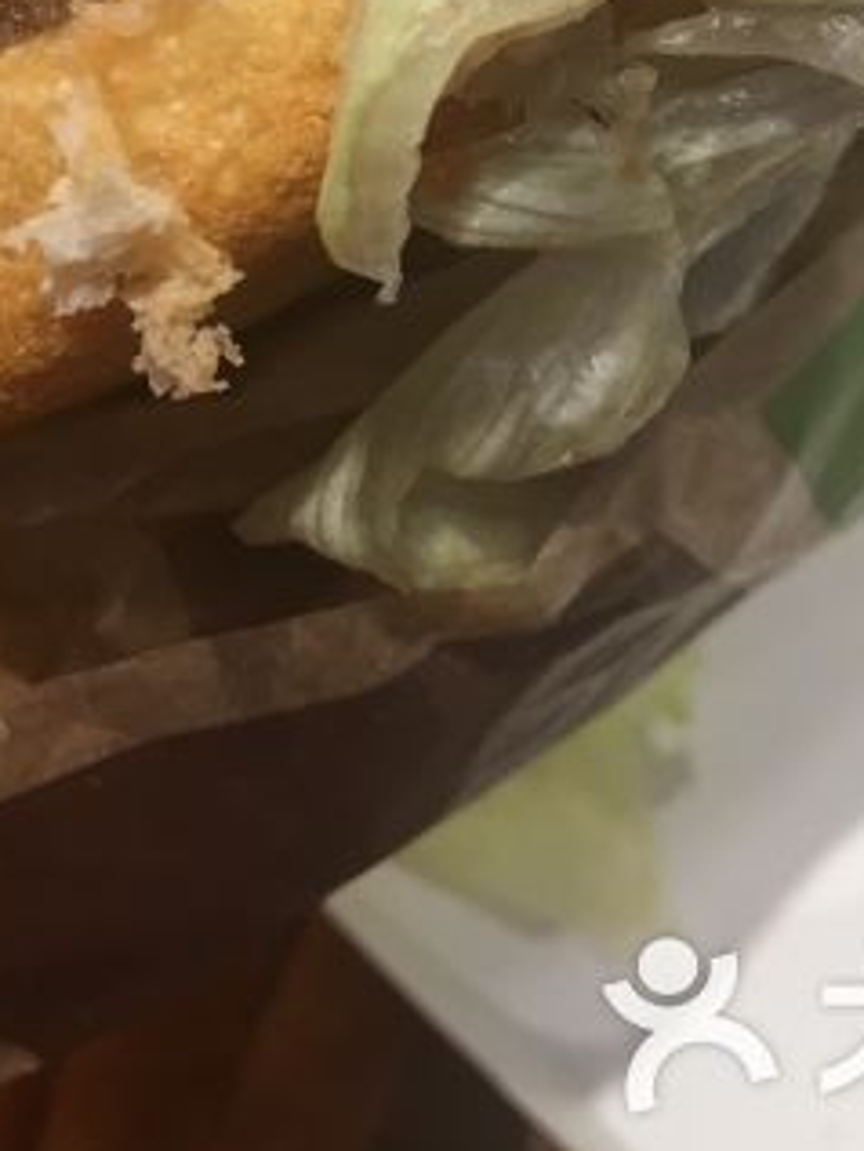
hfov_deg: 22.9
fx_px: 2128
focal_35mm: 64
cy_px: -58
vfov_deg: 28.0
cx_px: 561
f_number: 2.2
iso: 40
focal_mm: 4.15
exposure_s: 1/33
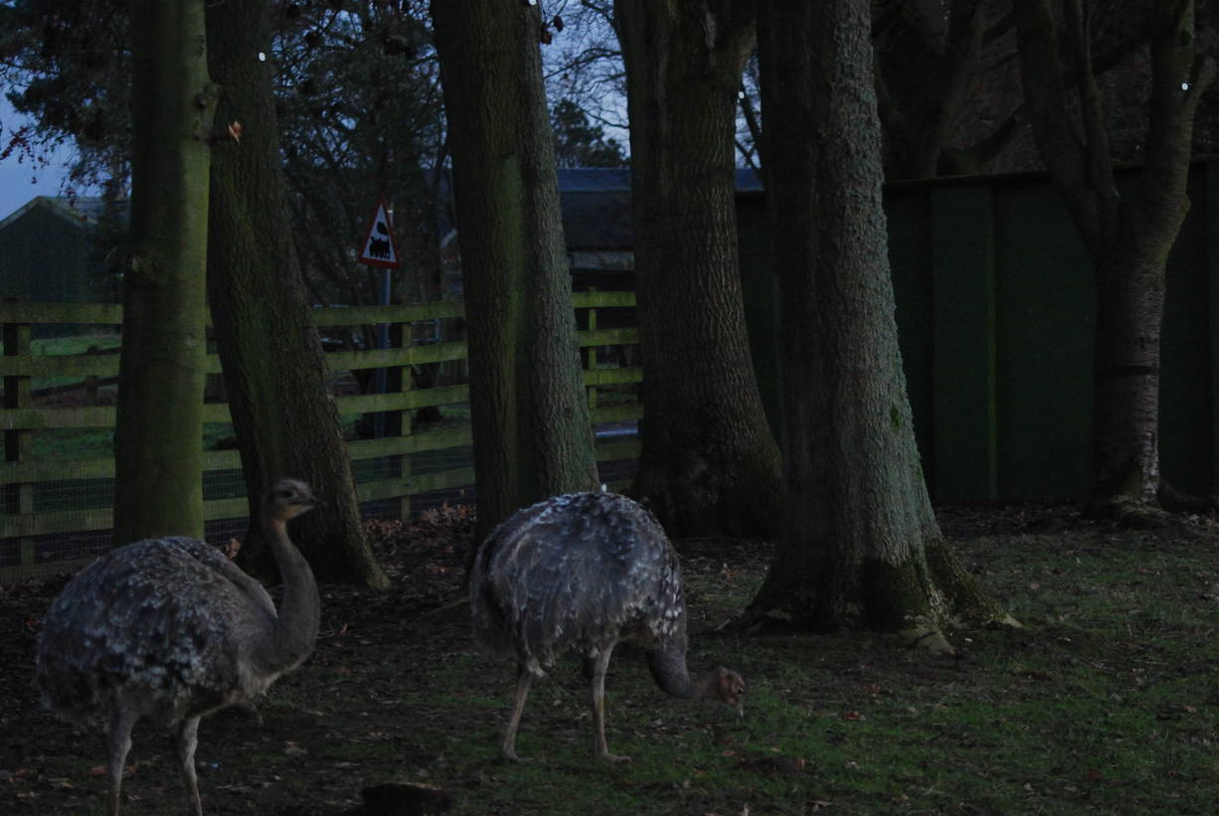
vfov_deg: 10.0
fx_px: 4645
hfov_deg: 14.9
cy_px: 423
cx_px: 716
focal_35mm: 137
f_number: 4
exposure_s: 1/160
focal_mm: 70
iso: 1000
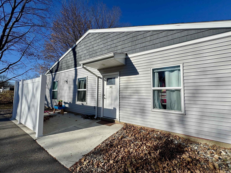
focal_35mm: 14
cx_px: 116
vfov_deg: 85.7
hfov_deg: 102.1
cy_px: 86
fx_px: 93
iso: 40
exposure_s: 1/3906
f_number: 2.2
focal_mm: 2.22
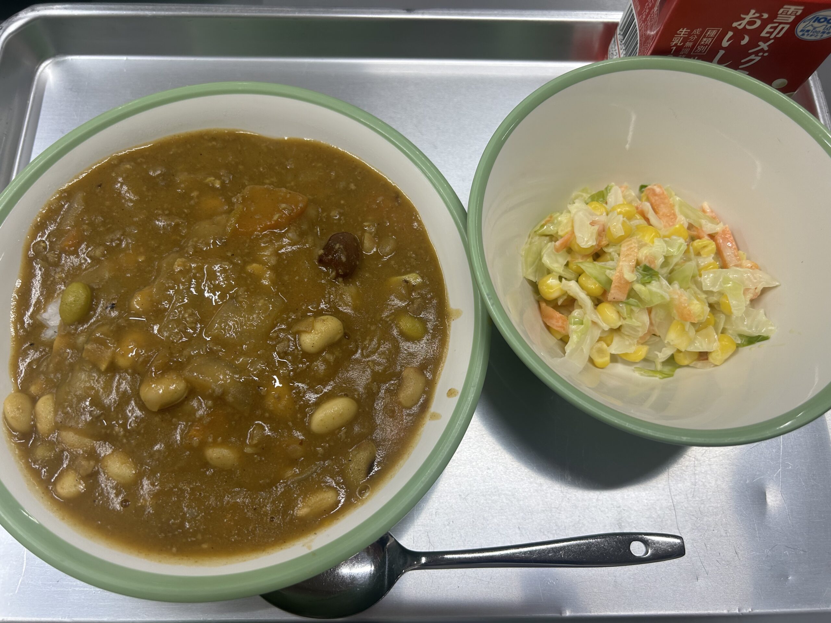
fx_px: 624
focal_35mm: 26
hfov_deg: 67.3
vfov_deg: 53.1
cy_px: 312
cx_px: 416
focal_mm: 5.7
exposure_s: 1/120
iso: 40
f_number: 1.5
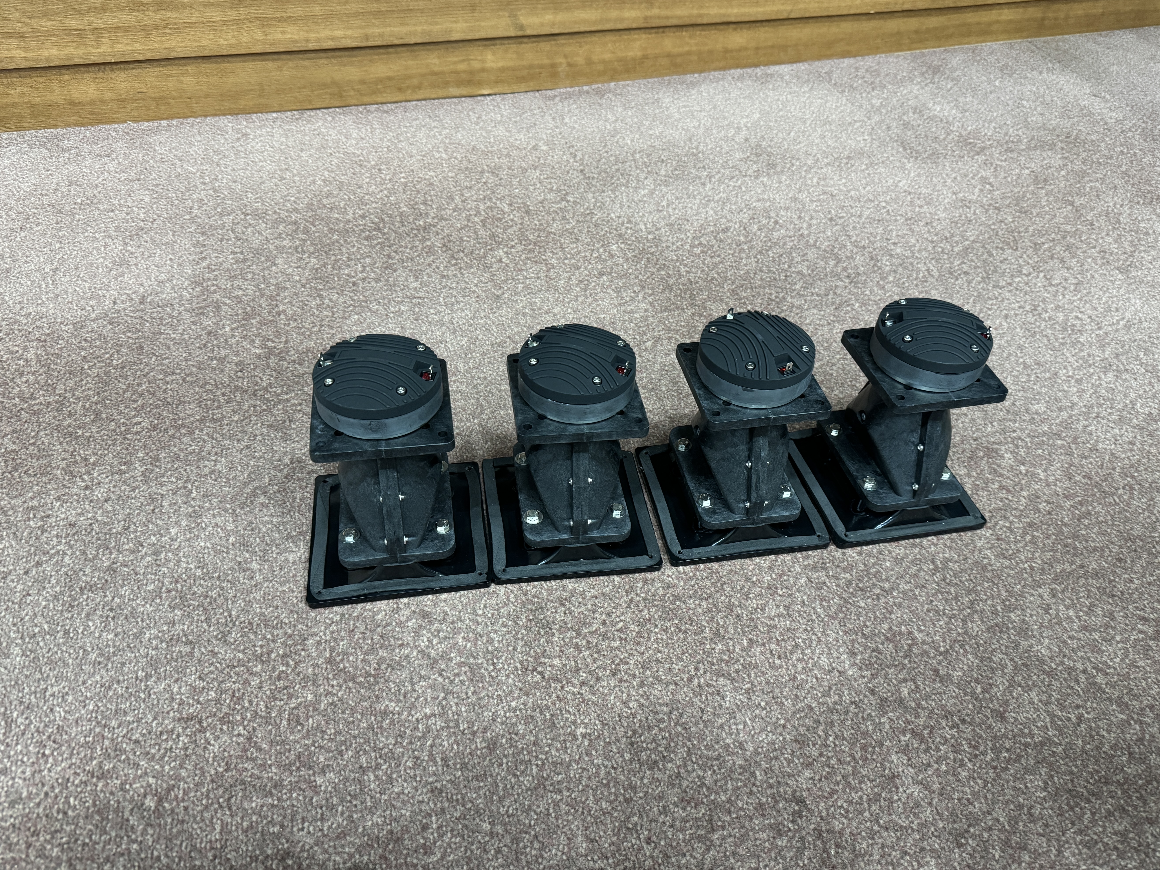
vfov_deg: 53.1
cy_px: 431
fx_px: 871
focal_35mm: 26
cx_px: 590
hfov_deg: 67.3
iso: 500
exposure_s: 1/60
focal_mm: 6.76
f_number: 1.78
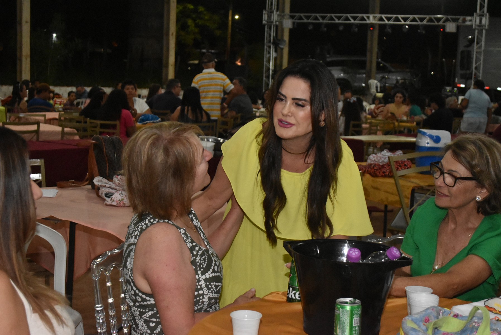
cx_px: 250
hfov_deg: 33.4
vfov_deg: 22.7
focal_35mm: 60
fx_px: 836
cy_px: 168
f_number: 5.3
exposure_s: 1/80
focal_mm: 40
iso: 5000
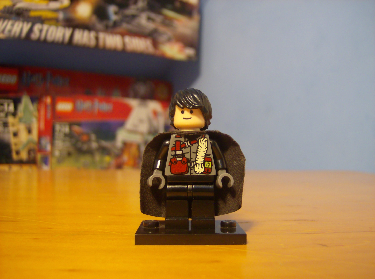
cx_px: 188
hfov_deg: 51.5
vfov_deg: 39.5
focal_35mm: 36
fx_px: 389
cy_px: 140
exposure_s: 1/3.42
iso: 200
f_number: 2.8
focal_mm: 6
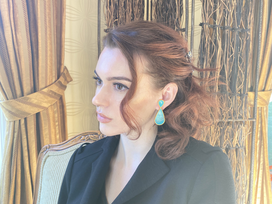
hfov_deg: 67.3
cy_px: 102
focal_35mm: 26
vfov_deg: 53.1
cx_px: 136
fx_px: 204
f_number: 1.8
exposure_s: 1/120
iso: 80
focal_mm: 4.25
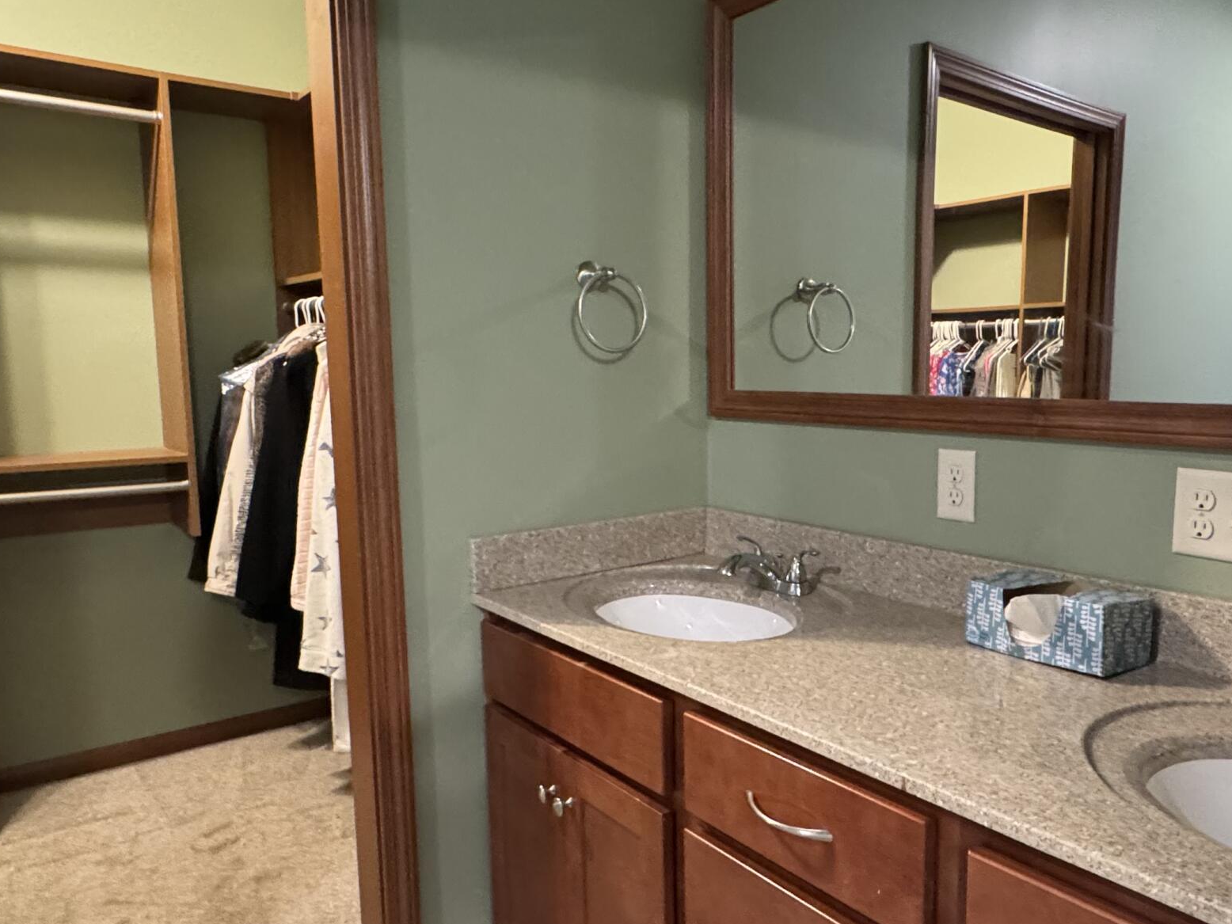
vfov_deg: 51.3
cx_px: 734
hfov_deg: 64.8
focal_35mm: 27
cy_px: 484
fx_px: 961
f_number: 2.2
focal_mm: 2.22
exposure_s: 1/60
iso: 1000
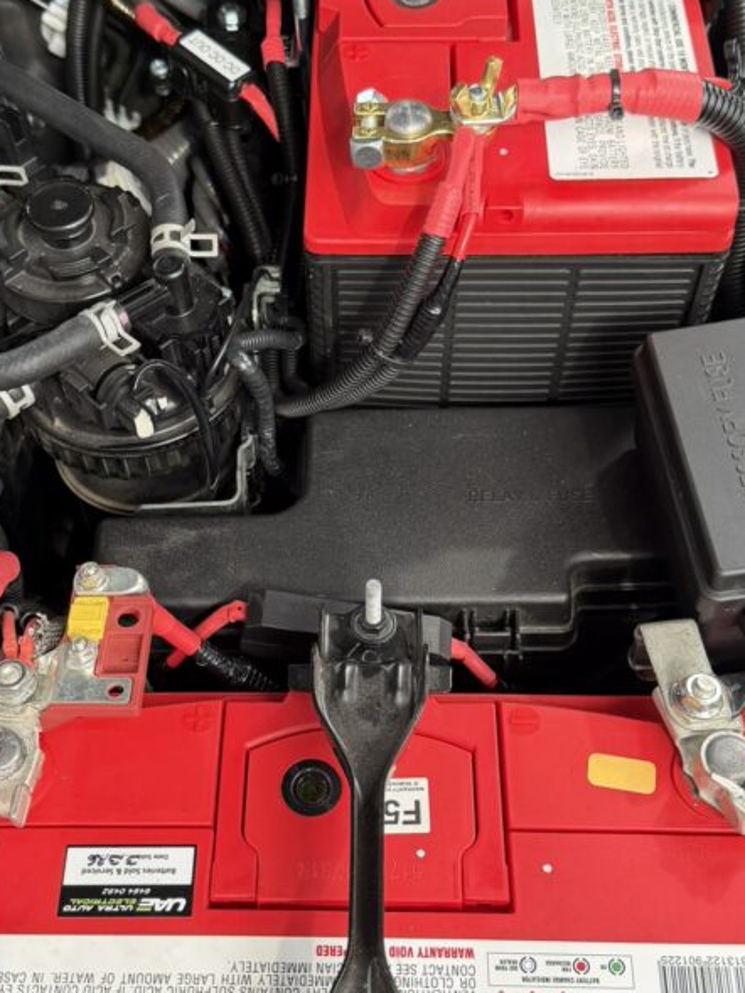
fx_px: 1262
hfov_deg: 32.9
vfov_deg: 42.9
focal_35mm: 44
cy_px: 541
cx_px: 339
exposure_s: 1/92
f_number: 1.78
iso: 200
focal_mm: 6.76
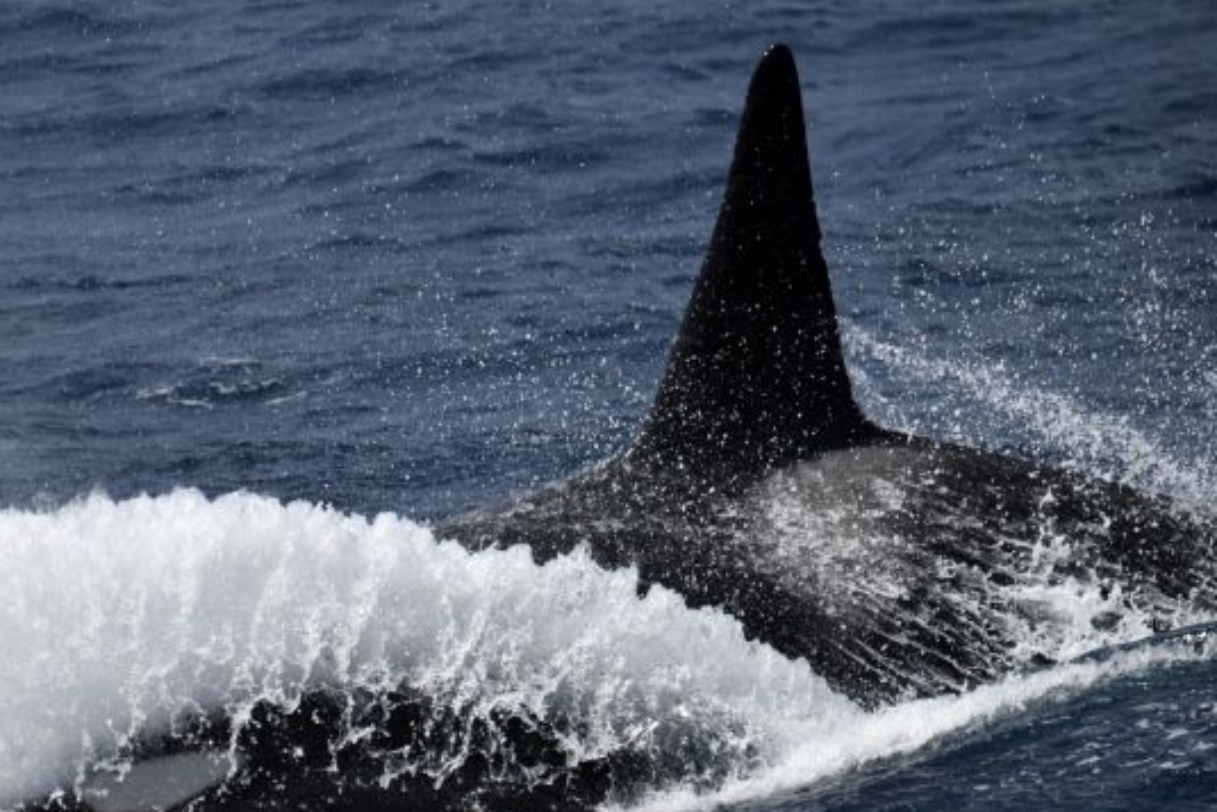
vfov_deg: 2.4
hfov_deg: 3.6
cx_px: 428
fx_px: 19206
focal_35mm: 568
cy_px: 538
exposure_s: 1/8000
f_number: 6
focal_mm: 380
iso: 500
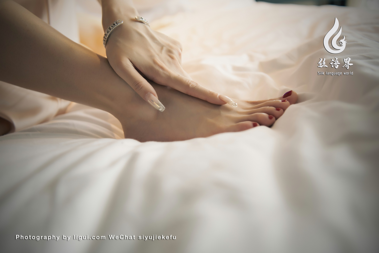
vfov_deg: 29.9
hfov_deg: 43.6
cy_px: 126
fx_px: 474
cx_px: 190
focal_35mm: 45
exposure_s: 1/50
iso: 125
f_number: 2.8
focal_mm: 45
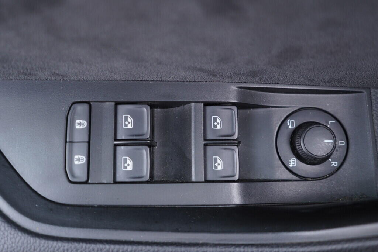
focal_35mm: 36
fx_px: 378
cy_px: 126
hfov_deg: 53.1
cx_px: 189
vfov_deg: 36.9
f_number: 2.8
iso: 400
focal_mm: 24
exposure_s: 1/40
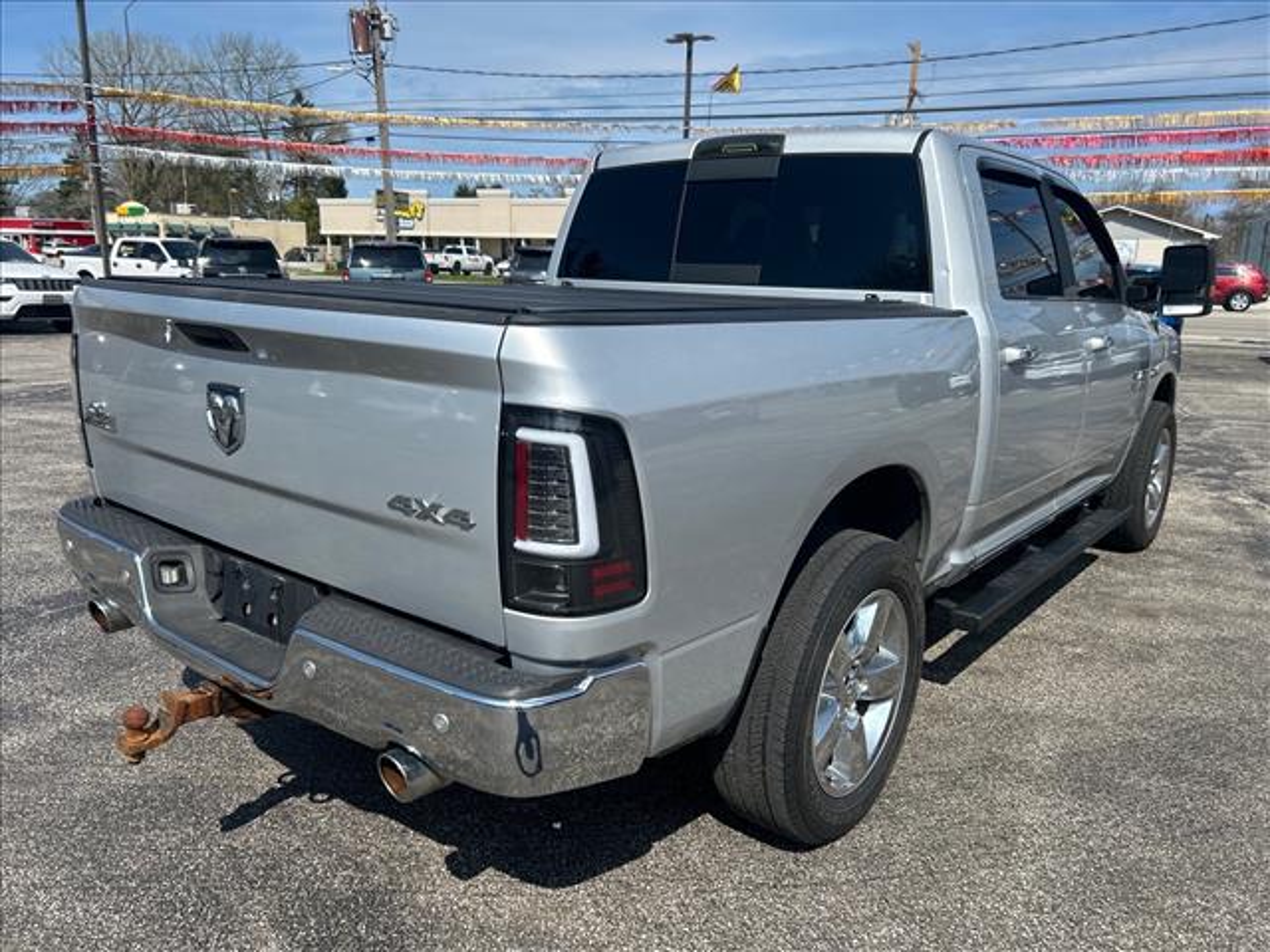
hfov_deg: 67.3
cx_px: 635
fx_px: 954
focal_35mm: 26
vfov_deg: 53.1
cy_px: 476
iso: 50
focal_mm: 5.7
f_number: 1.5
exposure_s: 1/4831
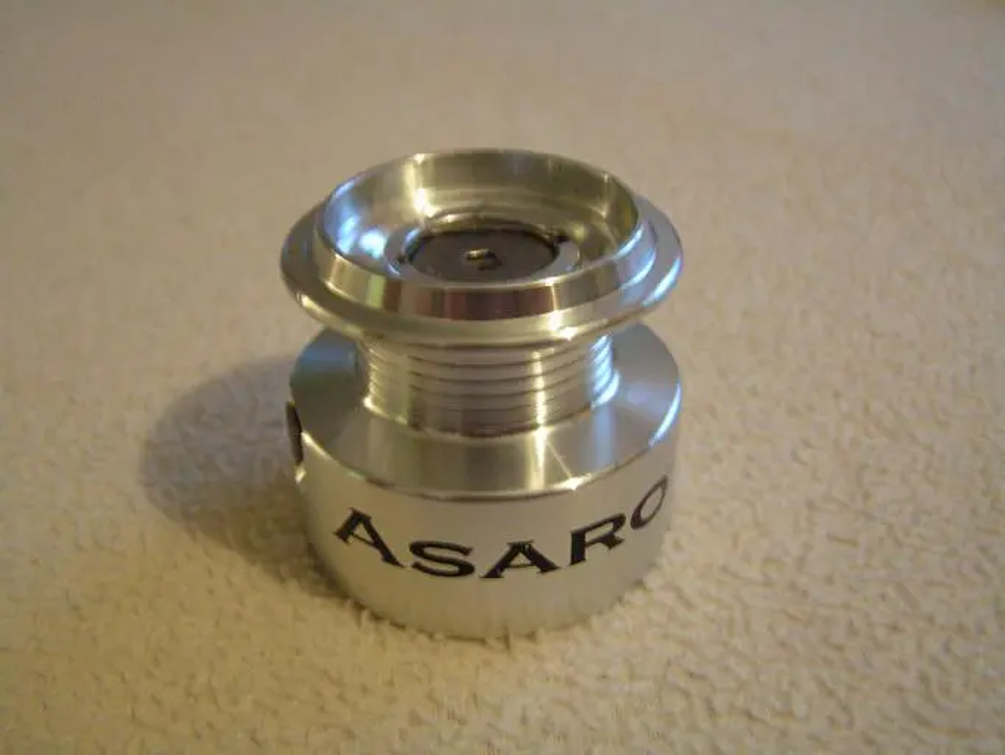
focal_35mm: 38
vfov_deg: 37.7
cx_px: 502
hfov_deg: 49.0
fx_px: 1104
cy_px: 378
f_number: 2.8
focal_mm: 6.3
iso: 200
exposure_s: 1/10
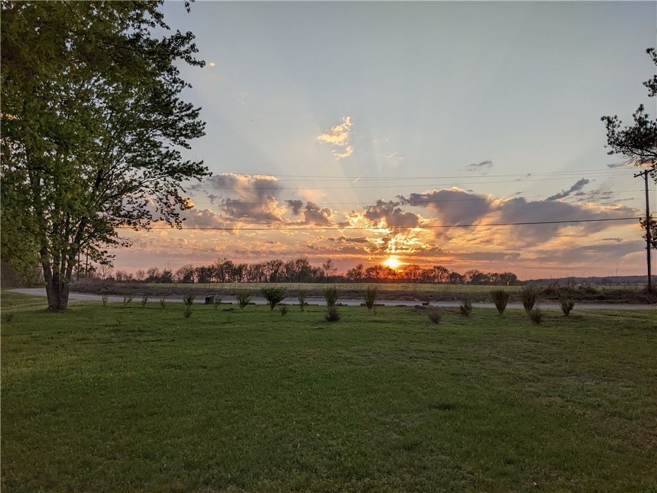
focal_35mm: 27
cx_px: 328
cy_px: 246
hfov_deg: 65.3
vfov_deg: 51.4
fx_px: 512
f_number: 1.8
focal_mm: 4.44
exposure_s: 1/1805
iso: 53
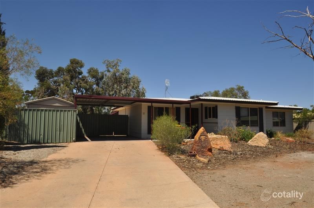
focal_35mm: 24
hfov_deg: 73.8
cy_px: 104
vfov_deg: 53.0
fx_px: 209
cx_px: 157
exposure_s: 1/200
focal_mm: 16
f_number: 16
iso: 200
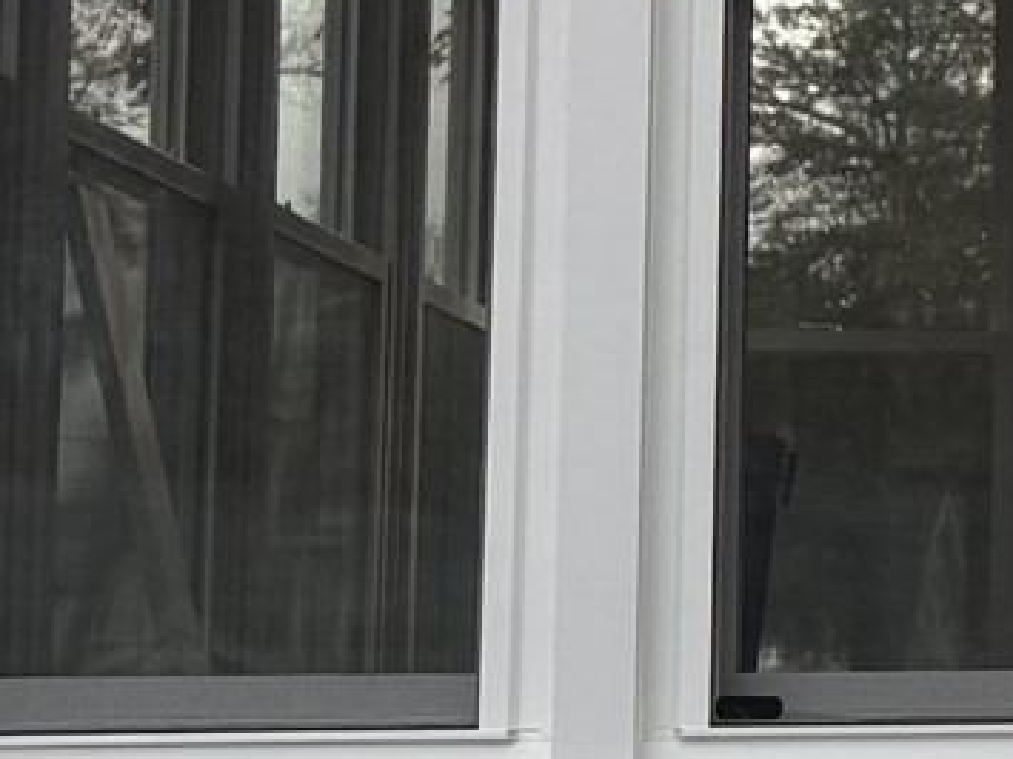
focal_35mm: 150
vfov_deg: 9.9
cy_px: 331
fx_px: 4388
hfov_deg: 11.3
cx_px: 2328
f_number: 1.6
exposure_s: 1/565
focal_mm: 5.96
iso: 50
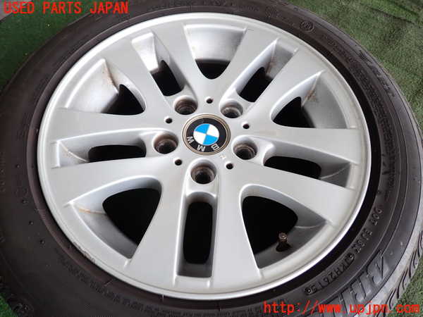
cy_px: 158
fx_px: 305
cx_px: 212
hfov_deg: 69.4
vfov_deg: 54.9
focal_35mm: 25
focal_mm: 4.5
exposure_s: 1/100
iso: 100
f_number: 2
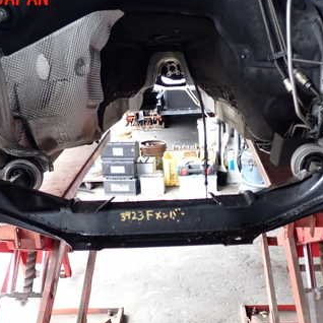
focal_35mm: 50
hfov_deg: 34.0
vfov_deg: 33.7
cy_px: 214
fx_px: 528
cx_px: 169
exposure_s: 1/30
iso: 320
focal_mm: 5.4
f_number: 2.3
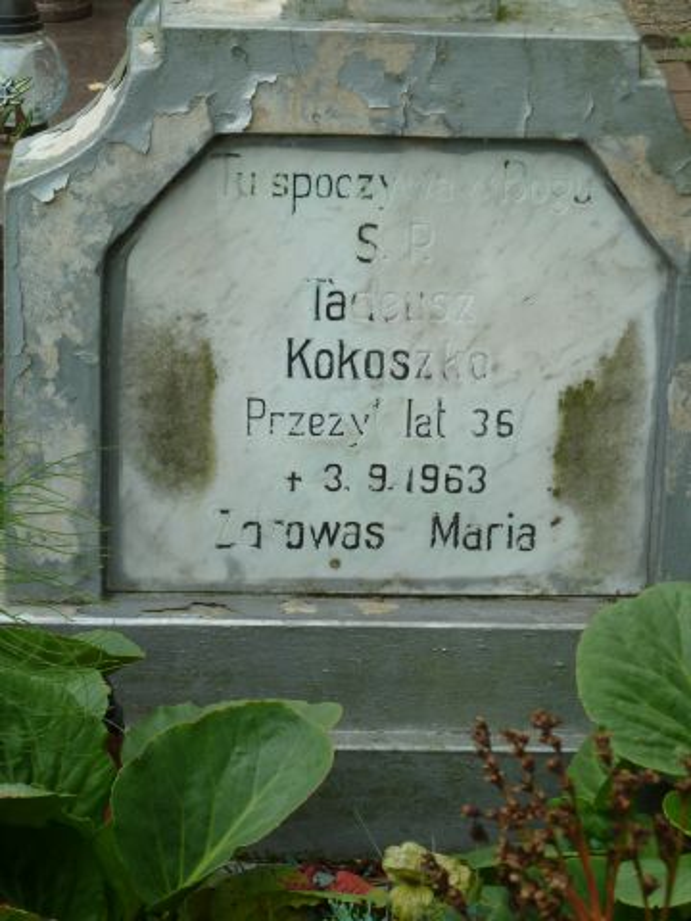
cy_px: 460
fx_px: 3167
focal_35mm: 119
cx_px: 346
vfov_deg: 16.6
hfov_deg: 12.5
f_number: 4.4
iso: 80
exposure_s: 1/100
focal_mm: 19.5
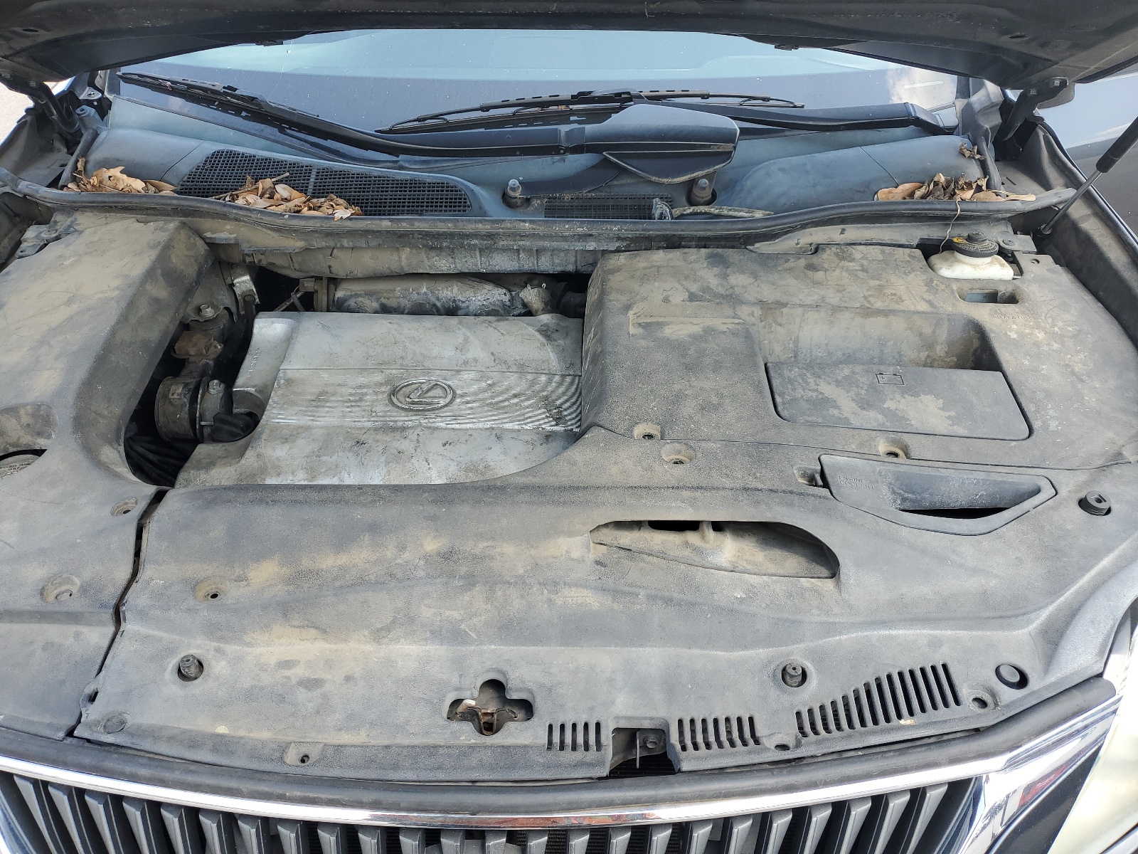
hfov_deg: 67.3
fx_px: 855
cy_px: 427
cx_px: 569
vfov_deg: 53.1
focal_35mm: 26
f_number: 1.5
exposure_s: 1/333
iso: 50
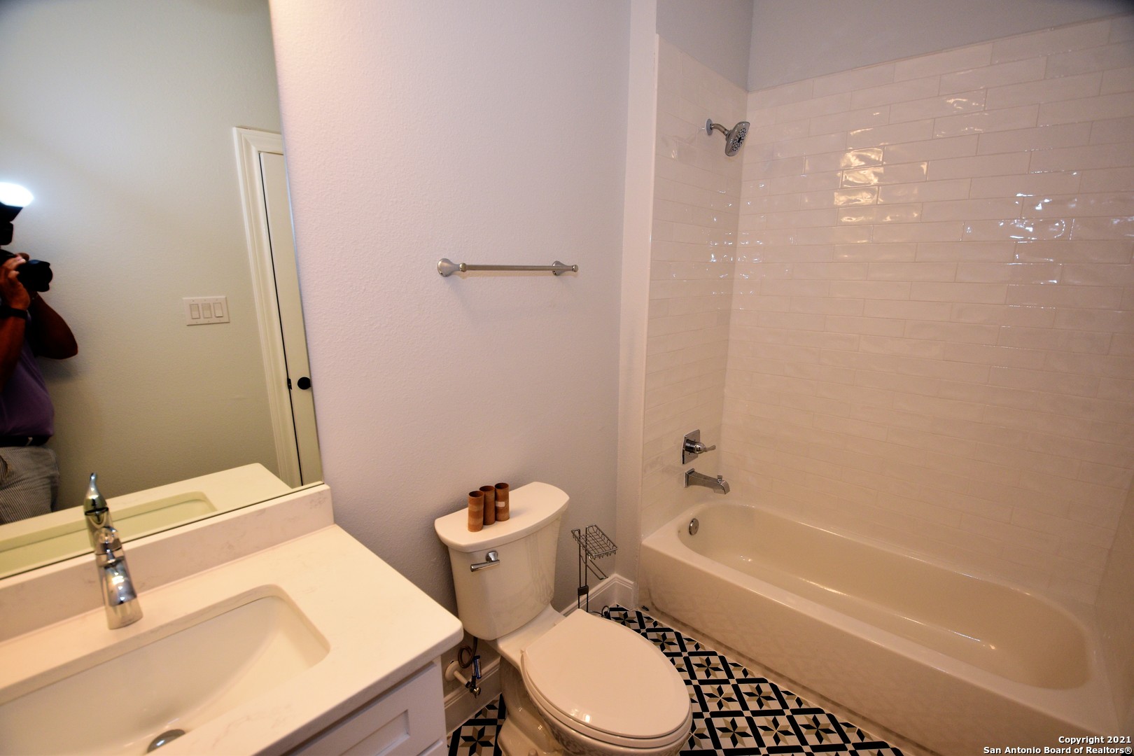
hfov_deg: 100.4
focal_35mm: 15
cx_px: 567
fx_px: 472
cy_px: 378
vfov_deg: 77.3
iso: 560
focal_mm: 10
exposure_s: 1/200
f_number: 5
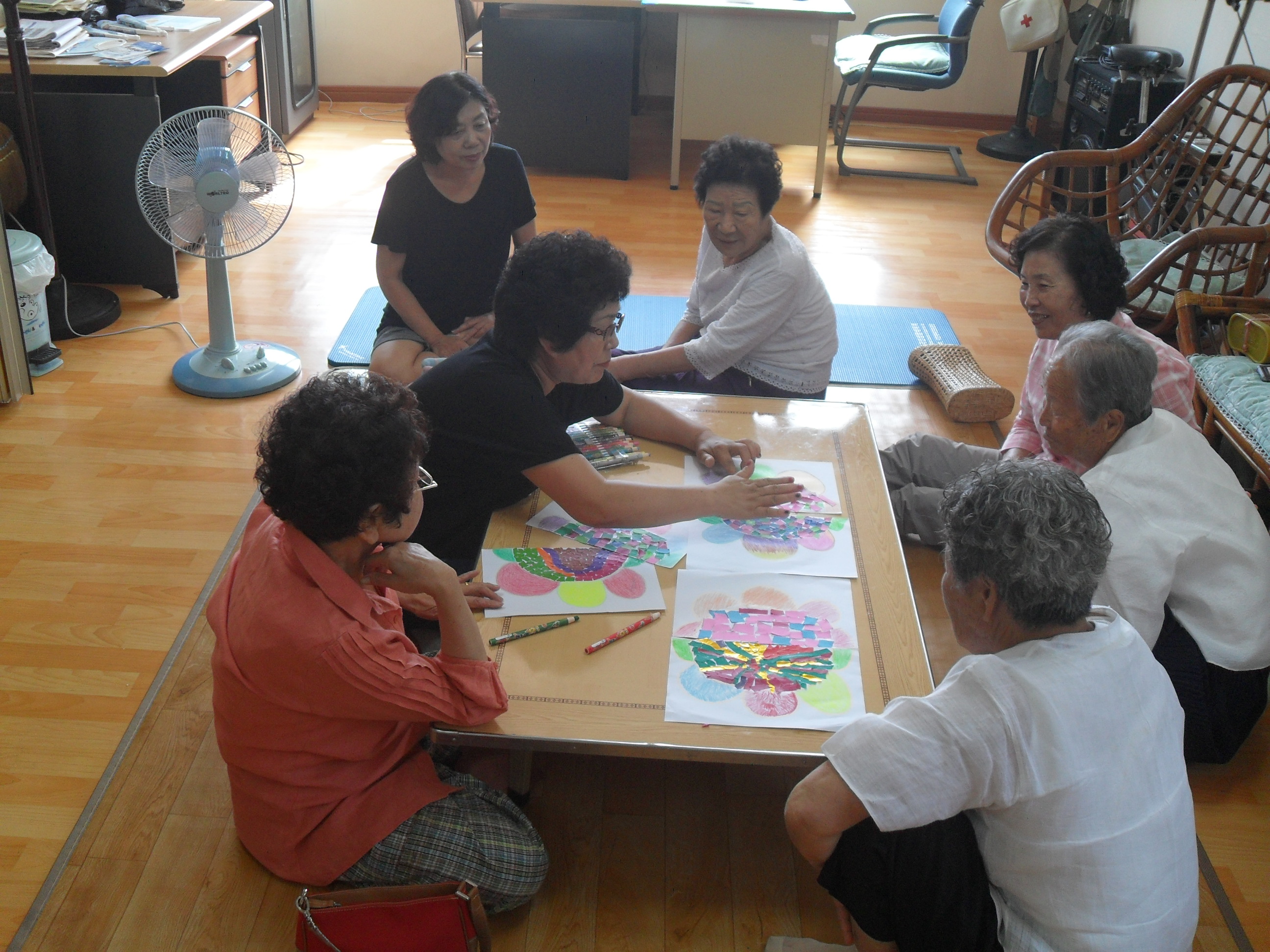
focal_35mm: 35
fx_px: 1284
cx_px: 635
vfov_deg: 40.7
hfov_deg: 52.6
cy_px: 476
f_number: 2.8
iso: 100
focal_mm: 6.2
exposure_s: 1/45
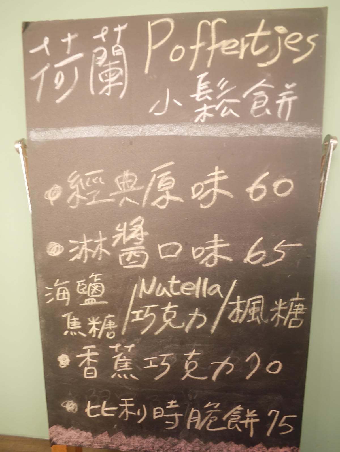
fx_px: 366
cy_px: 226
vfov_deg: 63.4
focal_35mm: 28
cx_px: 170
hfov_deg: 49.8
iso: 160
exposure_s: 1/20
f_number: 3.2
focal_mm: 14
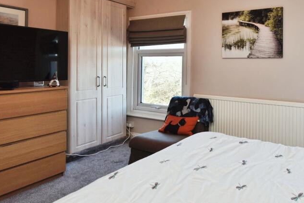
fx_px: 220
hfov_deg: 65.3
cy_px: 70
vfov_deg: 48.9
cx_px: 227
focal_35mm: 26
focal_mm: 16
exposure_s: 1/80
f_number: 7.1
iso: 400
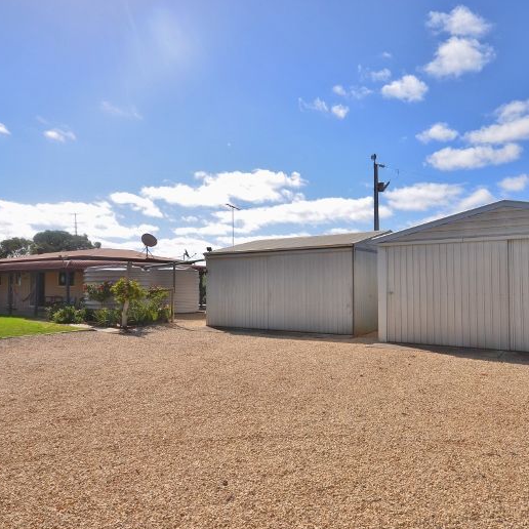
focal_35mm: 26
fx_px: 444
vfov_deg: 61.6
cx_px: 300
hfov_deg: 61.4
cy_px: 270
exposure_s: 1/250
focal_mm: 13
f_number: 9
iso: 100
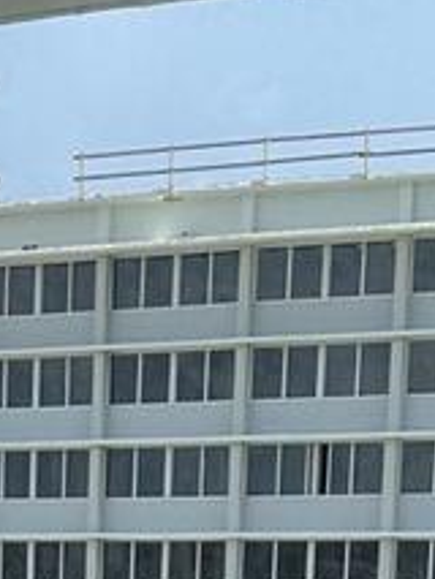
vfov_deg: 13.6
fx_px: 2260
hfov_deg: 10.7
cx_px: -190
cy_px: 919
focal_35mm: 135
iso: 80
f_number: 1.78
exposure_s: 1/1144
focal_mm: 6.86
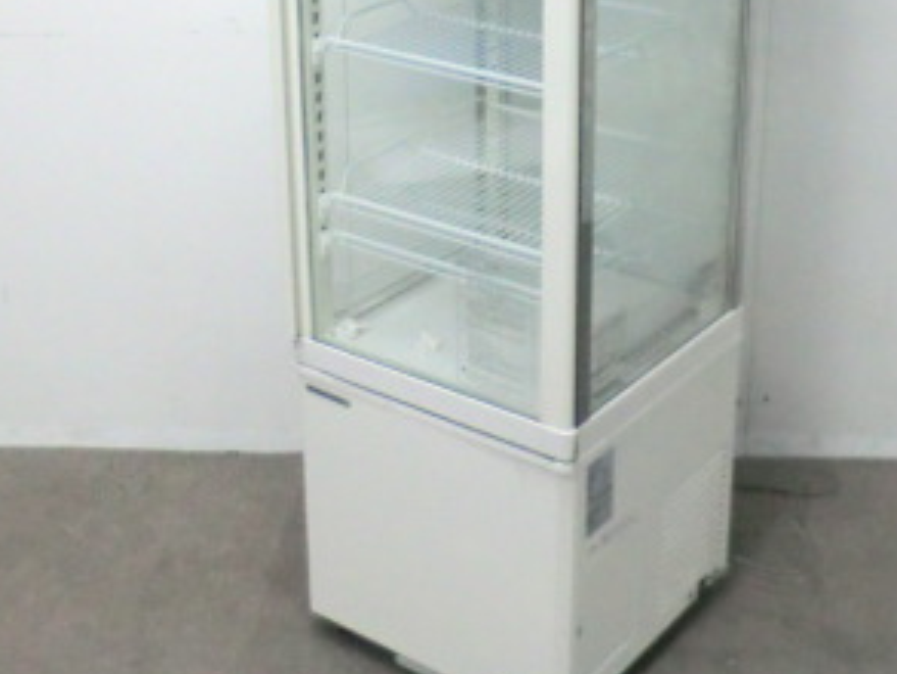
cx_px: 505
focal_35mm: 59
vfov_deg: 24.1
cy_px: 58
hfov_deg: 32.6
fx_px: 1529
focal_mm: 4.9
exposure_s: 1/60
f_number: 3.2
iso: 640
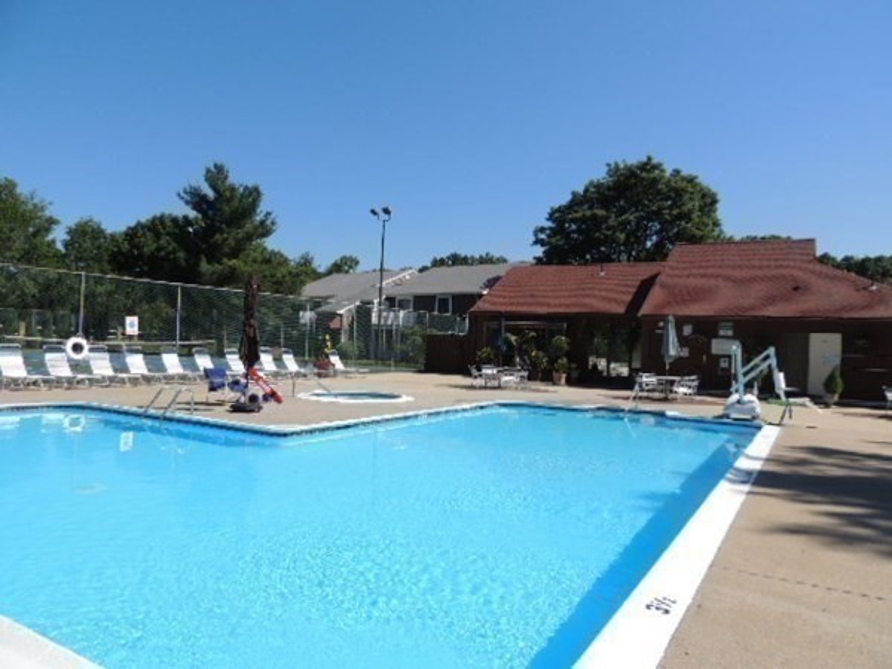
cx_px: 446
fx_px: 618
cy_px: 334
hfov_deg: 71.6
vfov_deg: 56.8
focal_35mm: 24
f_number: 3
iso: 100
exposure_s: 1/1600
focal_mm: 4.3
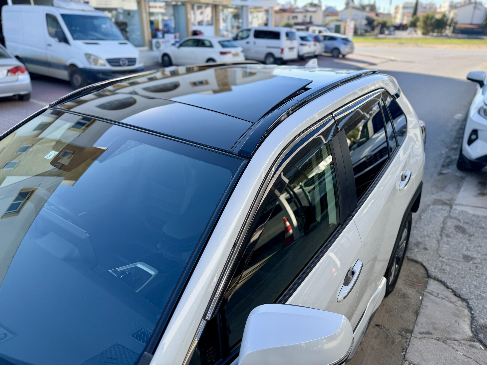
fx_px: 338
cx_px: 244
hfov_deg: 71.6
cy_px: 182
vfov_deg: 56.8
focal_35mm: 24
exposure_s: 1/1230
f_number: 1.78
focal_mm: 6.76
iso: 80
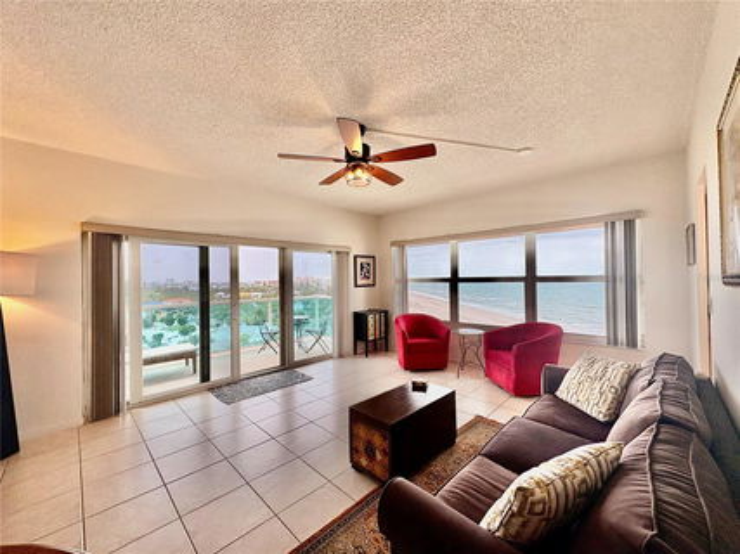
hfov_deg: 102.1
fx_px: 299
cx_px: 370
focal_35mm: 14
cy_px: 277
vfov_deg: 85.6
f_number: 2.2
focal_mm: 2.22
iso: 64
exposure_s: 1/120
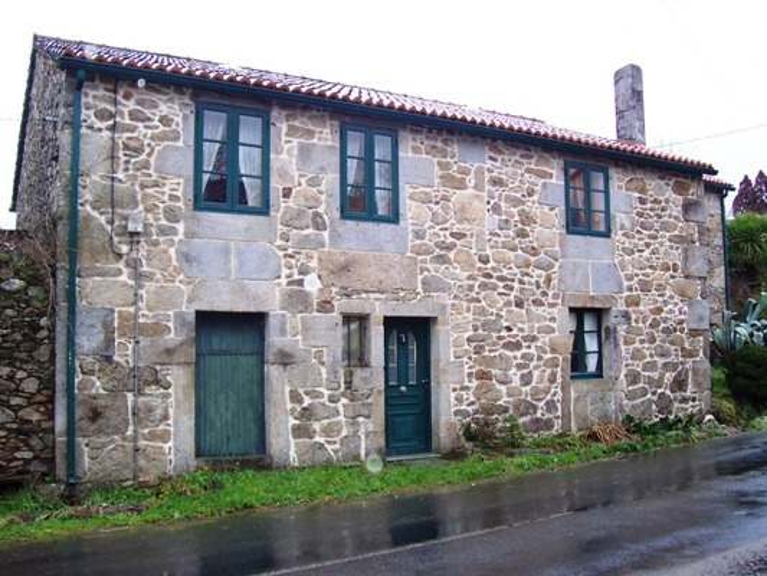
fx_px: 820
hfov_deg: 50.1
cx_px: 384
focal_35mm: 37
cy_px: 288
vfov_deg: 38.7
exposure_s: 1/60
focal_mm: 5.6
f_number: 2.8
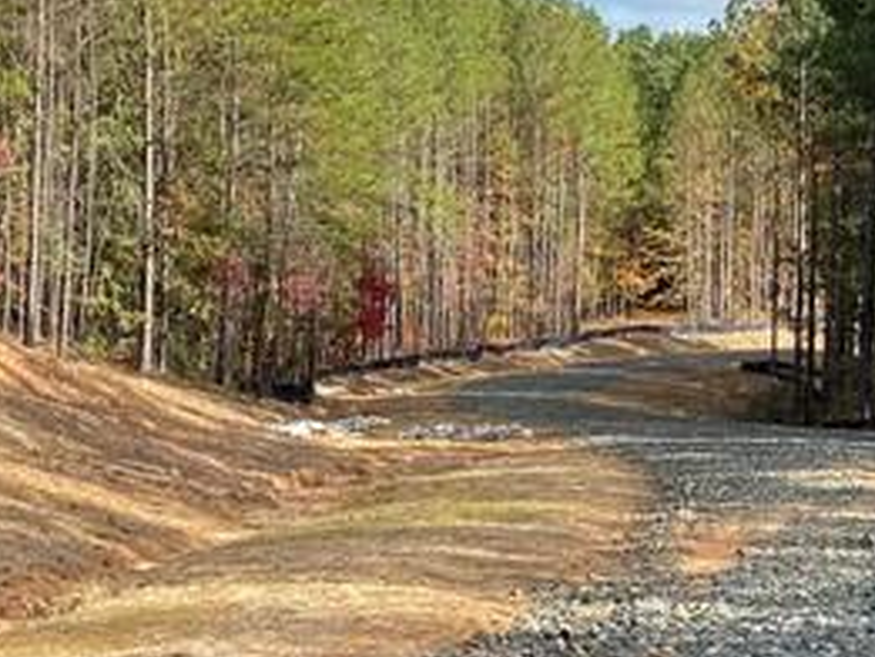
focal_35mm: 102
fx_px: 2579
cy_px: 419
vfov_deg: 14.5
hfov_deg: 18.9
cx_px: 778
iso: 32
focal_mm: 4.25
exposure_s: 1/1300
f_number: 1.8
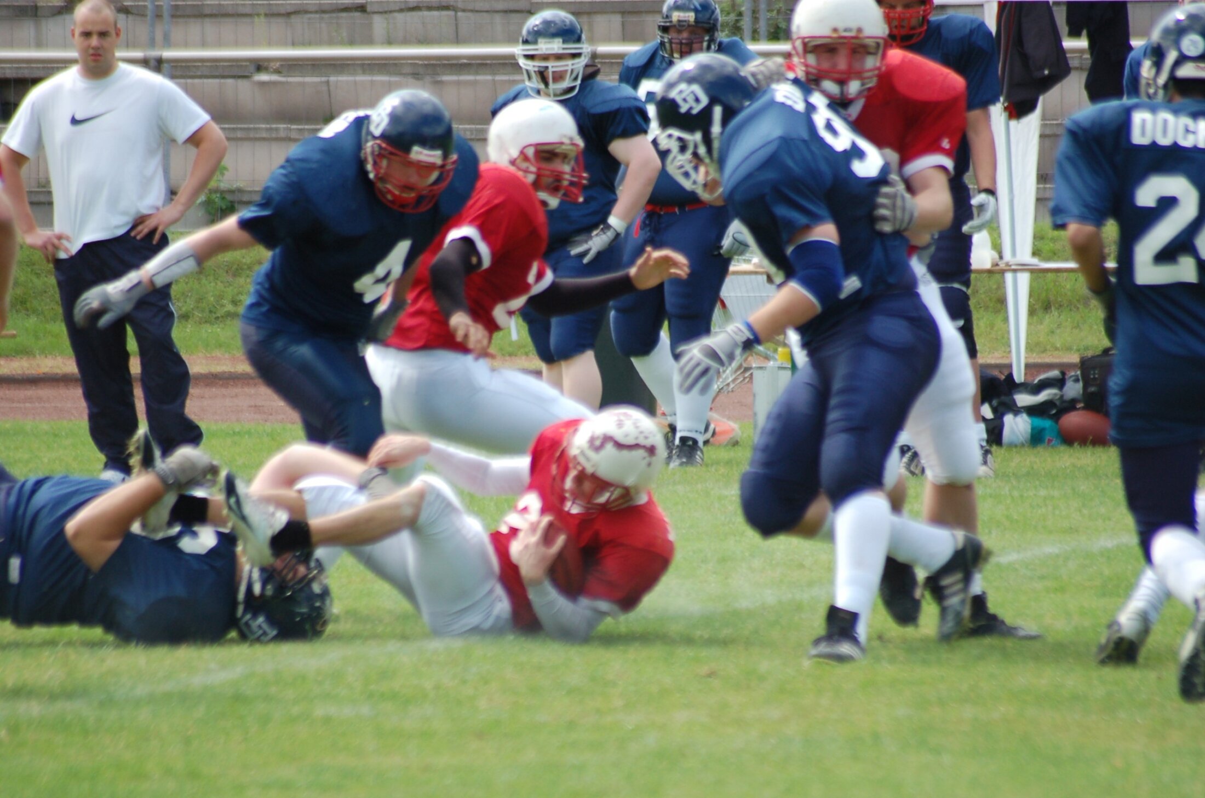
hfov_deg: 4.6
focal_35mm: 450
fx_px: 15034
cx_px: 602
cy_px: 399
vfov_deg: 3.0
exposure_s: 1/500
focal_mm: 300
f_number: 5.6
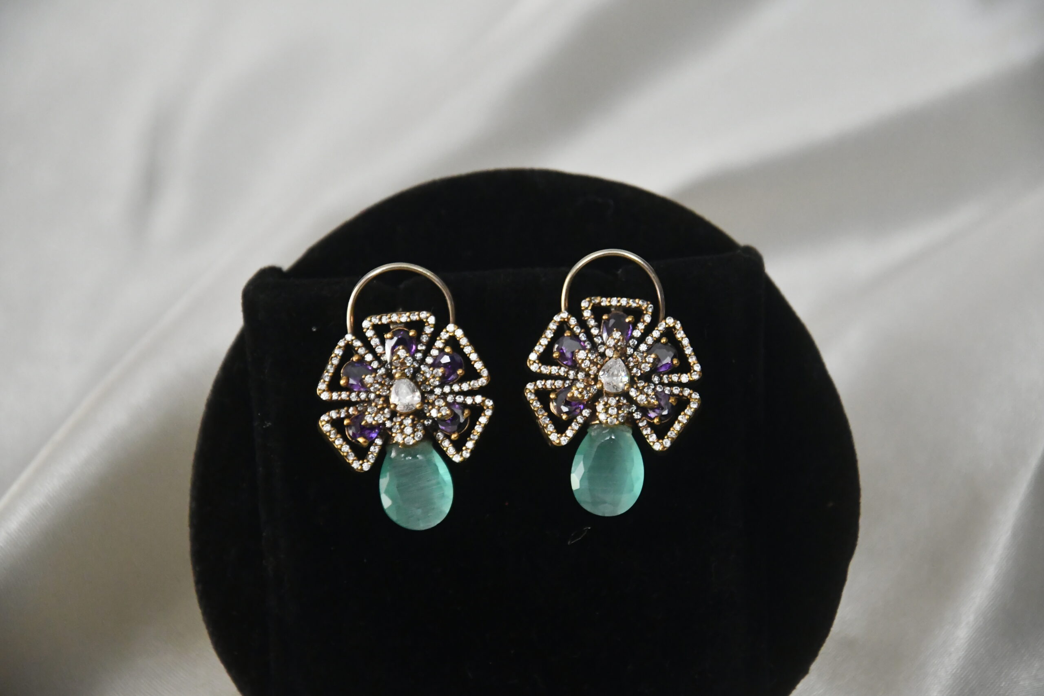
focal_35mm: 157
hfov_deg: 13.1
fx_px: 4553
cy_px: 348
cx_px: 522
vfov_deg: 8.7
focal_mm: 105
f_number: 5.6
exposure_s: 1/60
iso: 4000
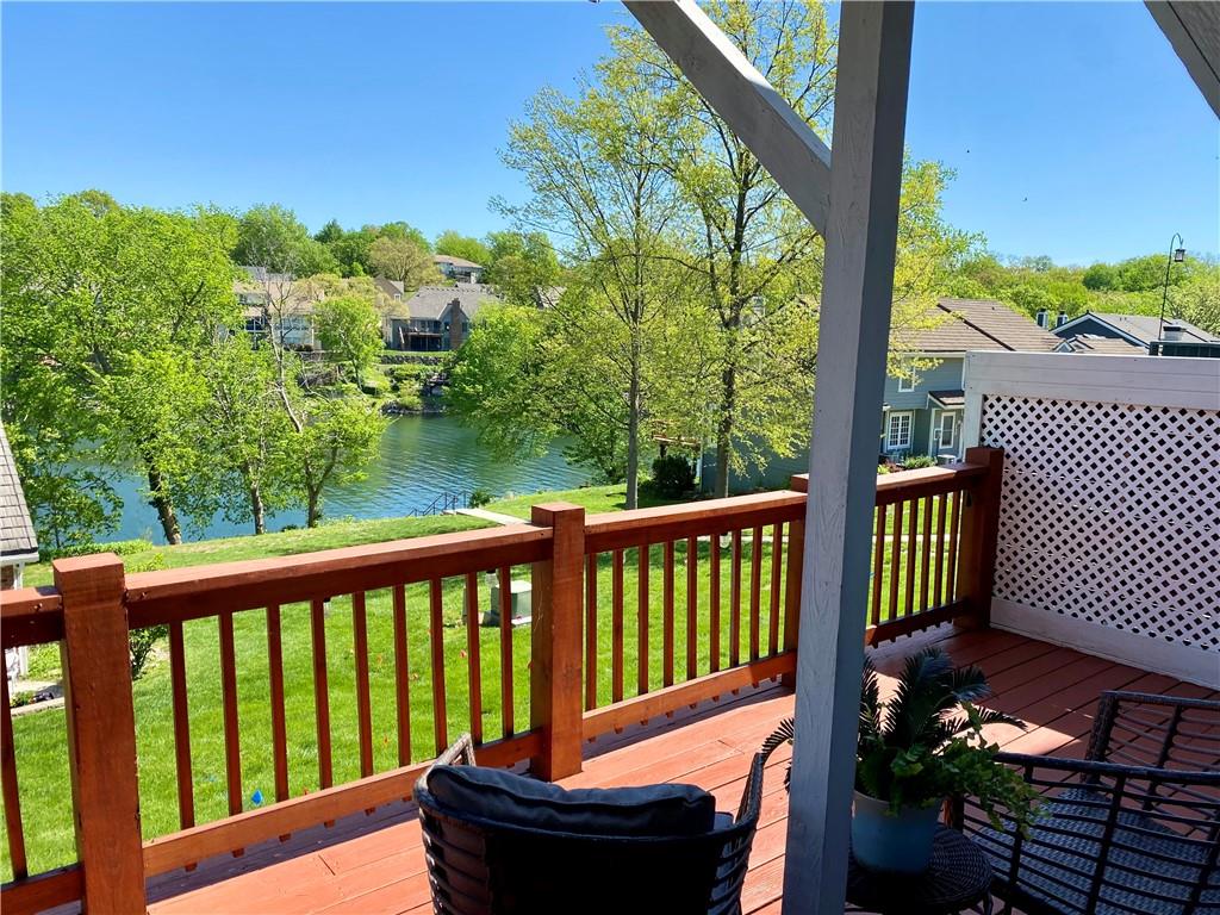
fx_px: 916
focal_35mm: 26
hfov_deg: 67.3
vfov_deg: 53.1
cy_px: 458
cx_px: 610
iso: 32
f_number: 1.8
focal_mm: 4.25
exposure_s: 1/1585
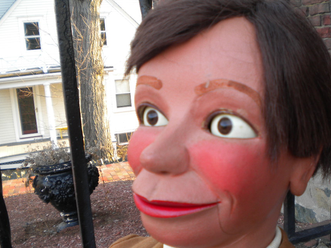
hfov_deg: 44.7
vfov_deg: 34.3
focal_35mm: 42
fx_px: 402
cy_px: 148
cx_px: 185
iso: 80
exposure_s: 1/61.5
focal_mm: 6.3
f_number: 3.1
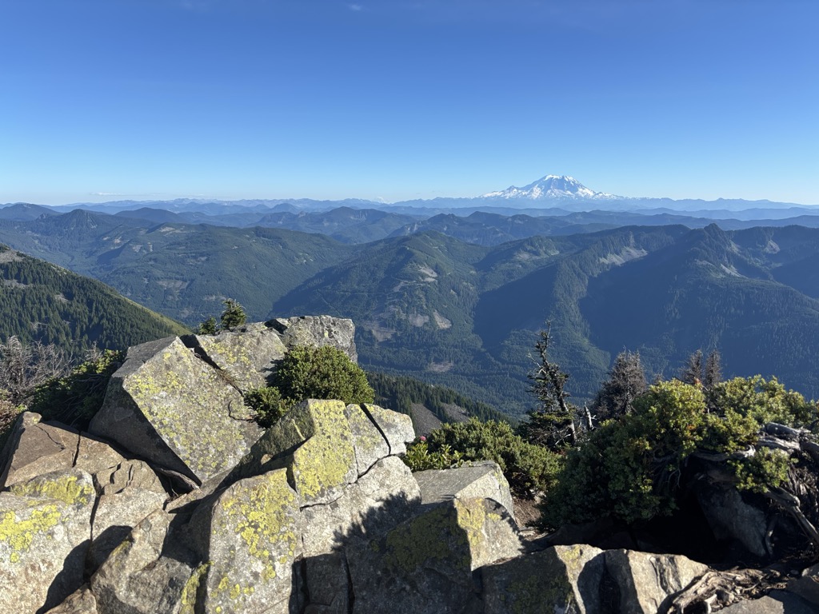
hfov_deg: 67.3
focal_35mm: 26
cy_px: 307
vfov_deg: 53.1
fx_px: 615
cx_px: 410
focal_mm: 5.96
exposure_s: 1/2513
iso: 50
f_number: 1.6
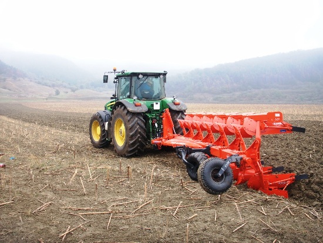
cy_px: 122
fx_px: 345
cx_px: 162
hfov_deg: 50.1
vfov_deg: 38.7
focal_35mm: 37
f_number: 3.5
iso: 50
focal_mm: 7.7
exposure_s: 1/200
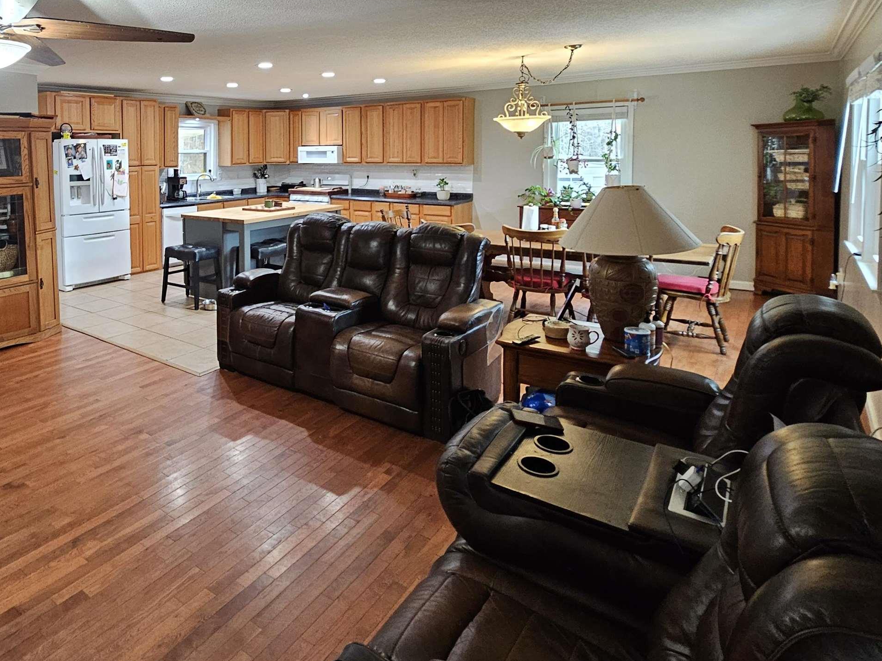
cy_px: 193
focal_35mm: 21
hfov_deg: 75.2
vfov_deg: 61.0
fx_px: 535
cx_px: 259
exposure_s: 1/30
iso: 320
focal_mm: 2.2
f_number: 2.2
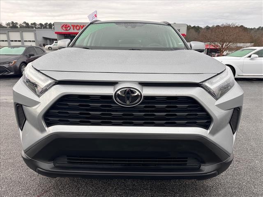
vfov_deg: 56.8
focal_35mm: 24
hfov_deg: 71.6
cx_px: 132
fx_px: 182
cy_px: 98
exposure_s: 1/471
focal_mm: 6.86
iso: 80
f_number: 1.78
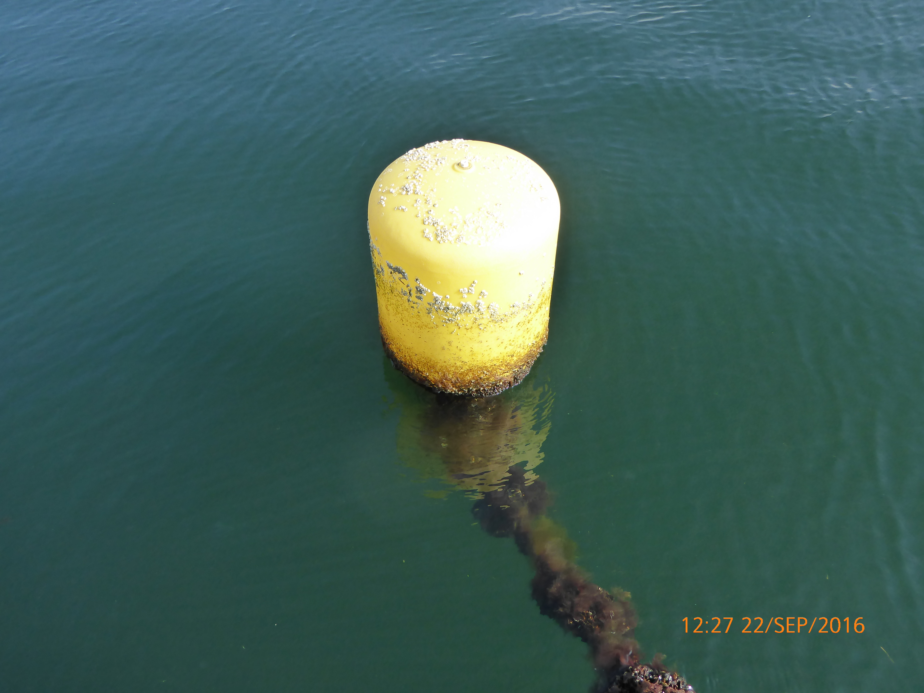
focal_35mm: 29
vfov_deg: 48.2
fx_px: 774
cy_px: 346
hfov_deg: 61.7
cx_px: 462
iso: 160
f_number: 3.5
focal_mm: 5
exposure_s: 1/500
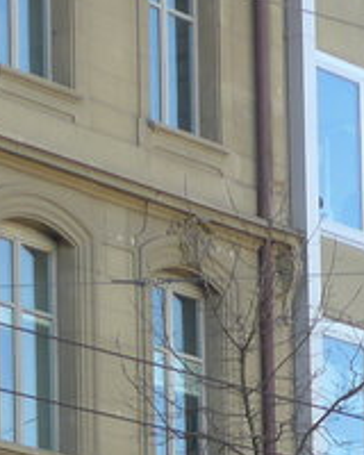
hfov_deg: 5.4
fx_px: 3865
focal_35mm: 287
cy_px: 960
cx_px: 184
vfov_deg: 6.5
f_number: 3.2
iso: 80
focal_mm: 10.1
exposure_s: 1/200
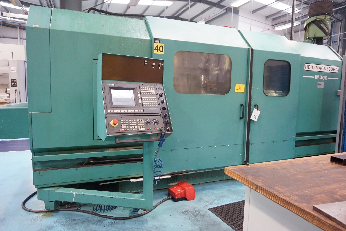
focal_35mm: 24
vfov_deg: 53.1
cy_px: 116
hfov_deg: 73.7
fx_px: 231
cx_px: 173
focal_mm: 16
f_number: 3.5
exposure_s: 1/160
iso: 2500
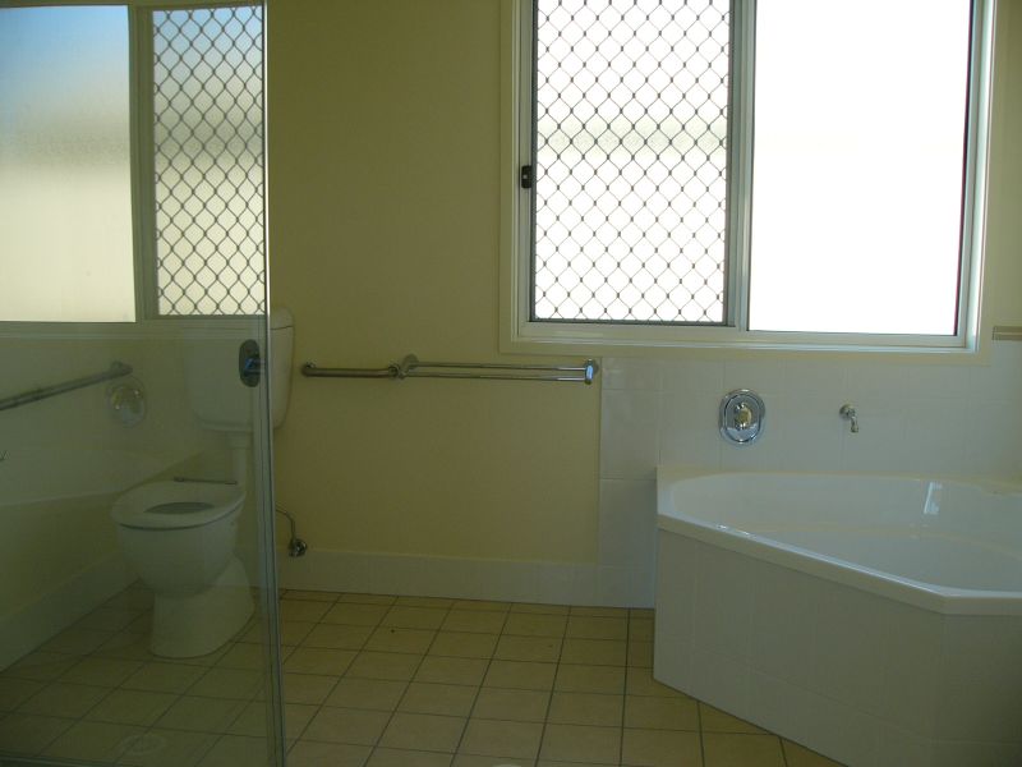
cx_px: 511
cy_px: 384
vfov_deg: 39.7
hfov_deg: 51.4
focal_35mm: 36
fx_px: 1063
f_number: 2.8
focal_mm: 6
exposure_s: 1/100
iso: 75
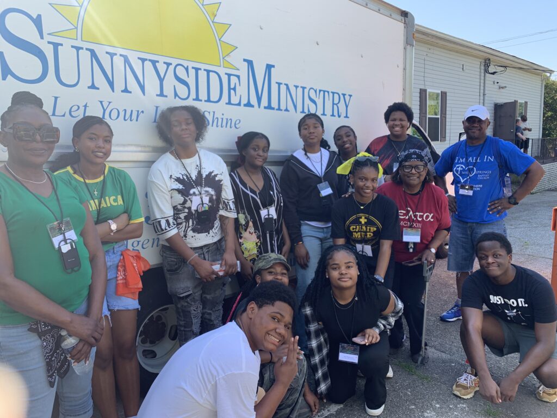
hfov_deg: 67.3
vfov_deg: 53.1
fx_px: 418
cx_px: 278
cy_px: 209
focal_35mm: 26
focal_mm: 4.25
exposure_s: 1/279
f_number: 1.8
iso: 25
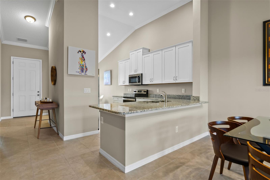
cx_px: 135
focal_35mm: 18
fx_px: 135
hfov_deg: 90.0
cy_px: 90
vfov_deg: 67.5
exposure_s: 1/1.67
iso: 250
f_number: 9
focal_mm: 18
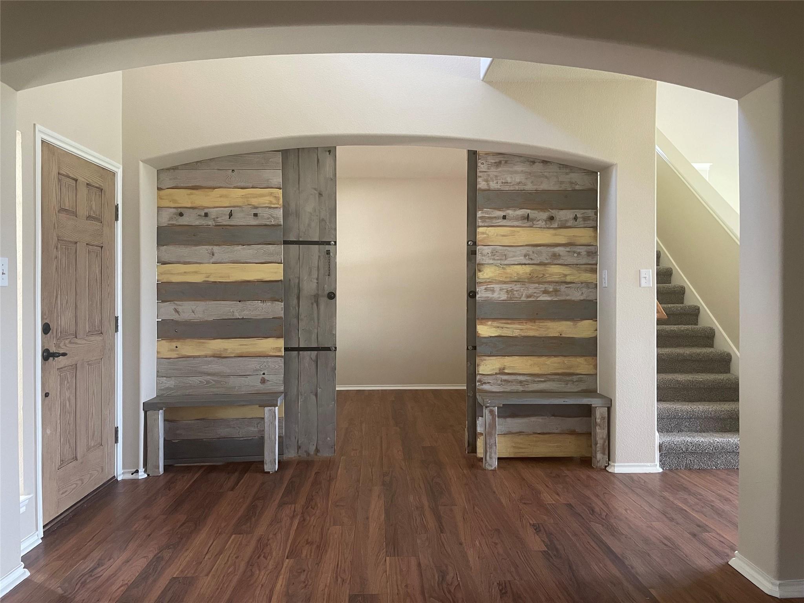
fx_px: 604
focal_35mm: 26
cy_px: 302
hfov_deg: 67.3
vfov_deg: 53.1
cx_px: 402
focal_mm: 4.2
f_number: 1.6
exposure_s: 1/60
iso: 320
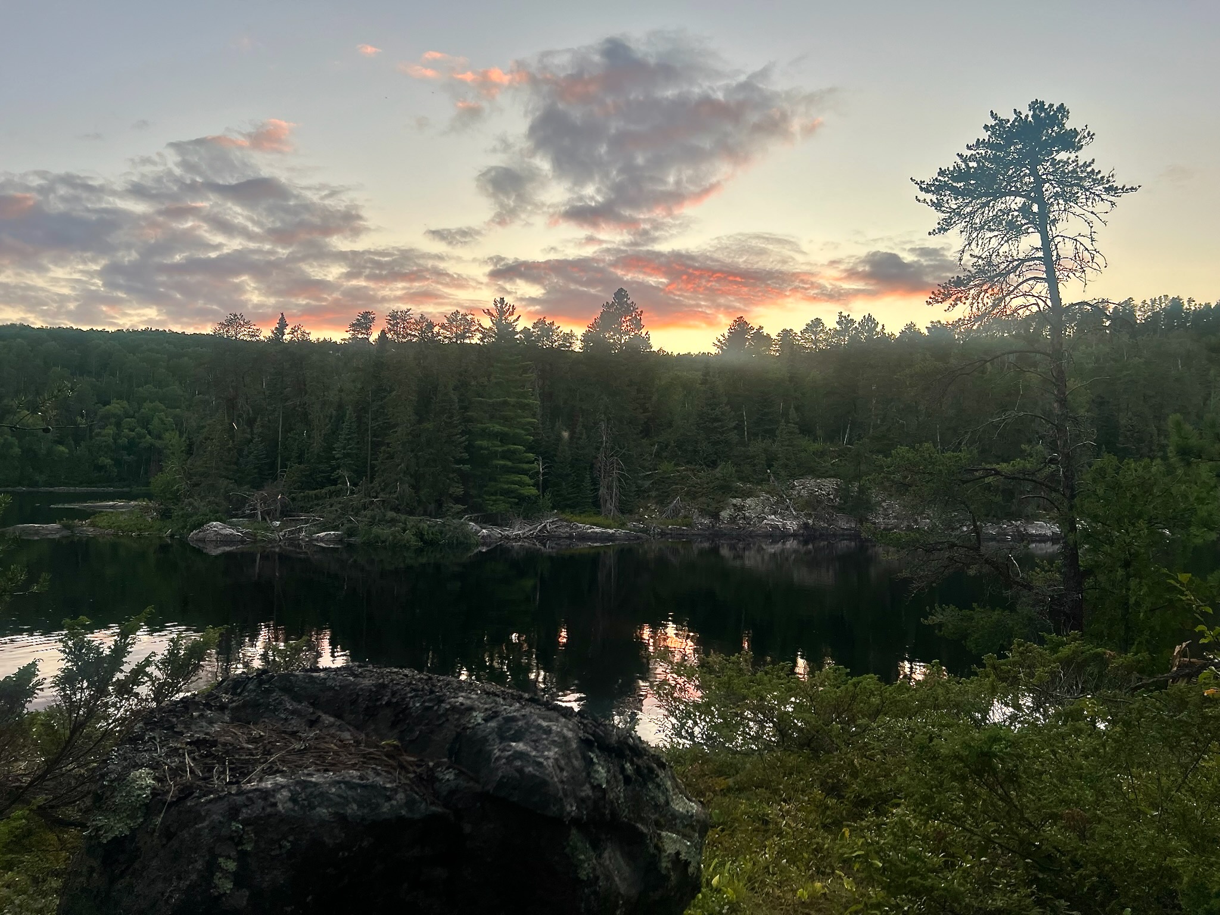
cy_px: 458
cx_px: 610
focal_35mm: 26
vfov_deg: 53.1
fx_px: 916
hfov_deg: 67.3
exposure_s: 1/347
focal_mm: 5.7
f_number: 1.5
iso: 50
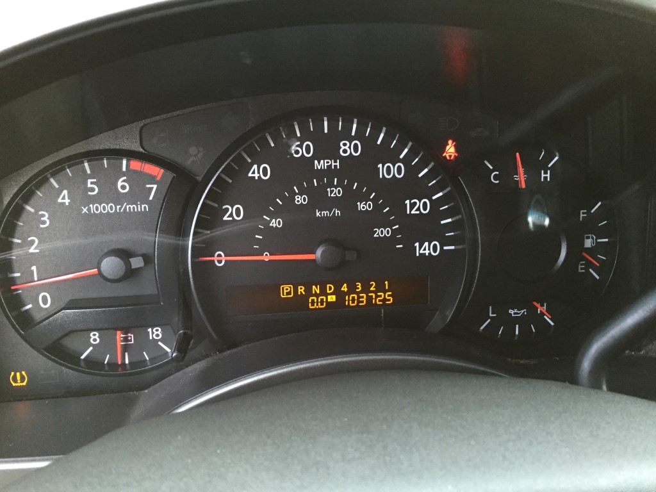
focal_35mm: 29
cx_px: 328
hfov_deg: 61.7
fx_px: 550
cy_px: 246
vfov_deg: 48.2
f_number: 2.2
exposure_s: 1/30
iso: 200
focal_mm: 4.15
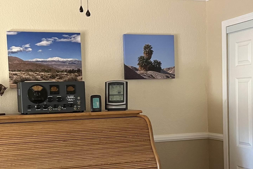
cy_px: 116
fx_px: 408
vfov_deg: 23.3
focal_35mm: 58
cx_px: 135
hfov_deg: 34.5
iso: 250
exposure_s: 1/60
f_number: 1.5
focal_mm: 5.7
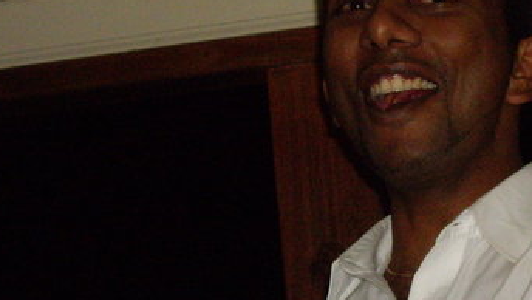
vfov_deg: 5.3
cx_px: 397
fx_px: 3261
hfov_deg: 9.3
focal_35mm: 231
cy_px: 155
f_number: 5.2
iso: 400
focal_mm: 18.6
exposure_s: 1/125
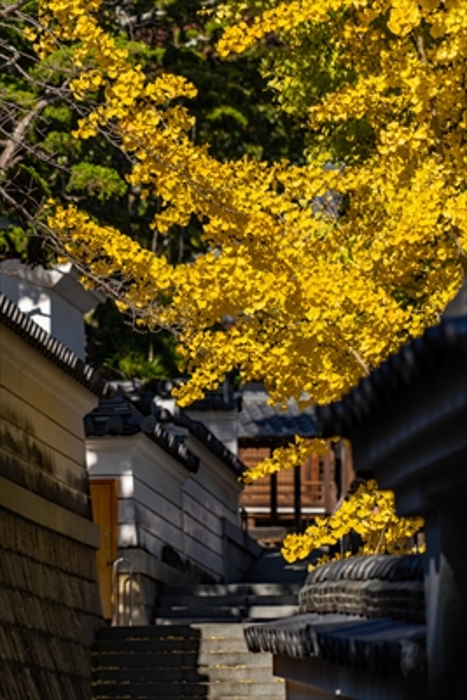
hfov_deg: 5.7
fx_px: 4666
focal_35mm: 240
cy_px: 350
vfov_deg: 8.6
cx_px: 234
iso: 125
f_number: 8
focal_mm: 240
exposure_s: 1/350
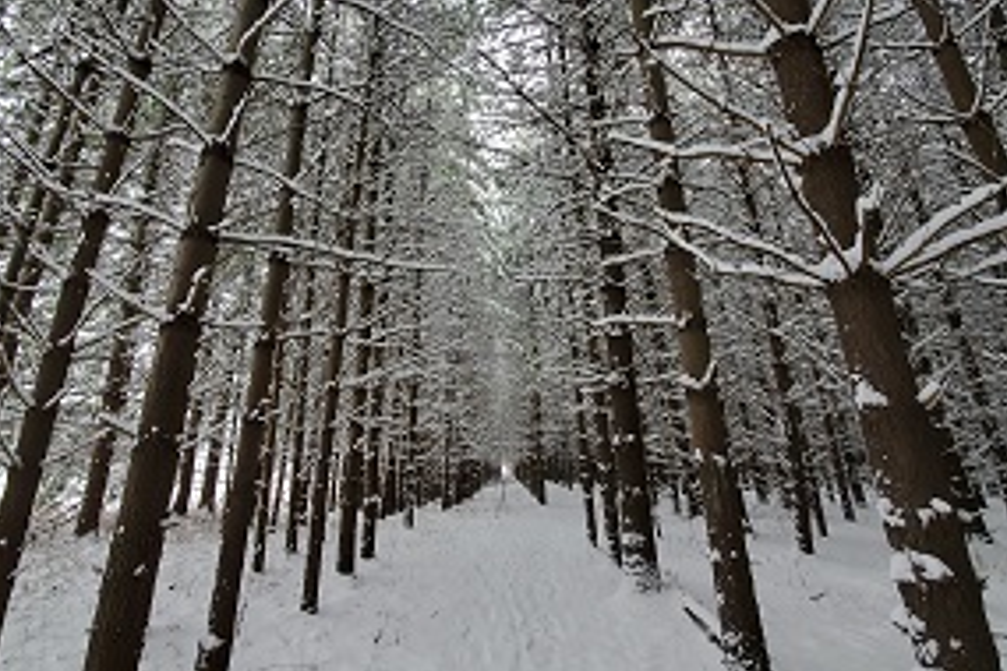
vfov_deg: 63.6
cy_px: 251
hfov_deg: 86.9
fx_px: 531
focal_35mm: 19
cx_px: 495
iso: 64
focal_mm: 1.8
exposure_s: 1/59
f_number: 2.2
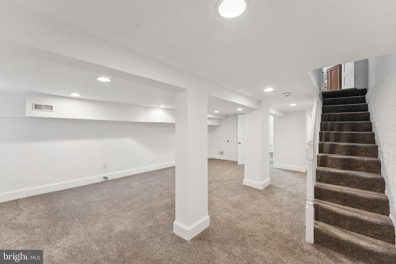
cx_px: 198
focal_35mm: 15
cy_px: 132
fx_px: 161
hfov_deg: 101.9
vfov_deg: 78.8
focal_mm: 14.6
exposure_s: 1/3.33
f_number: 8
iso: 200
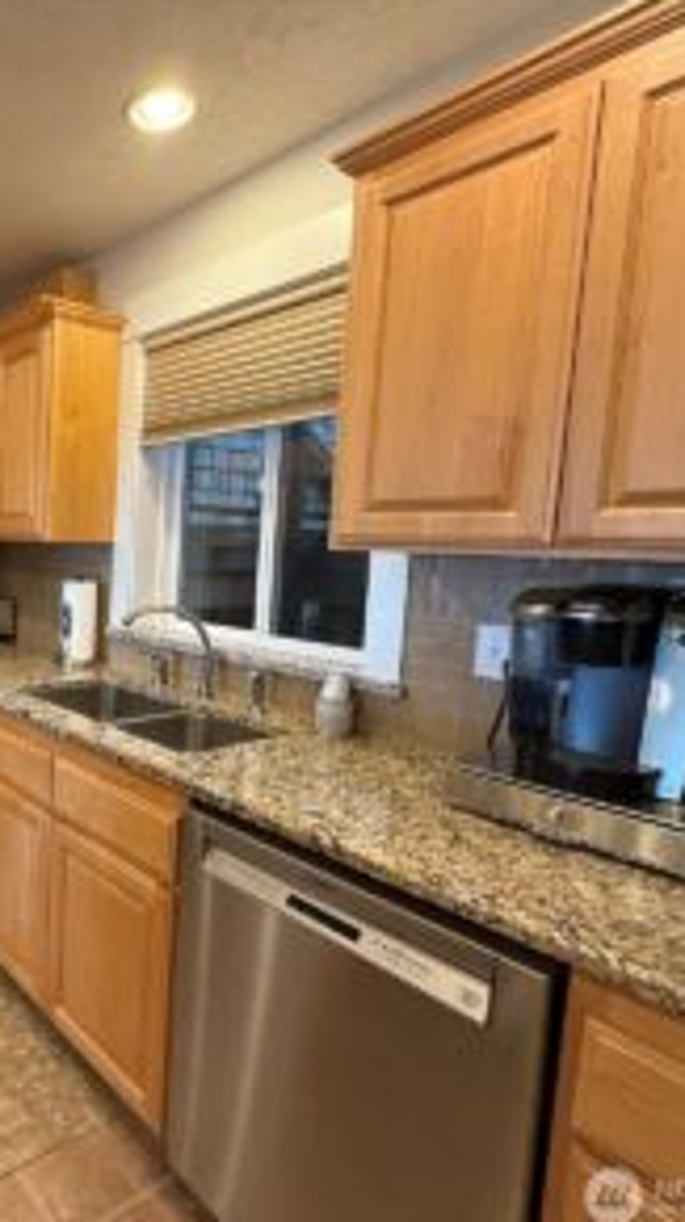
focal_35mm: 21
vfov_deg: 83.9
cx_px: 17
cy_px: 609
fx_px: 680
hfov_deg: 45.9
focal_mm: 2.22
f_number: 2.2
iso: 250
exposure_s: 1/60
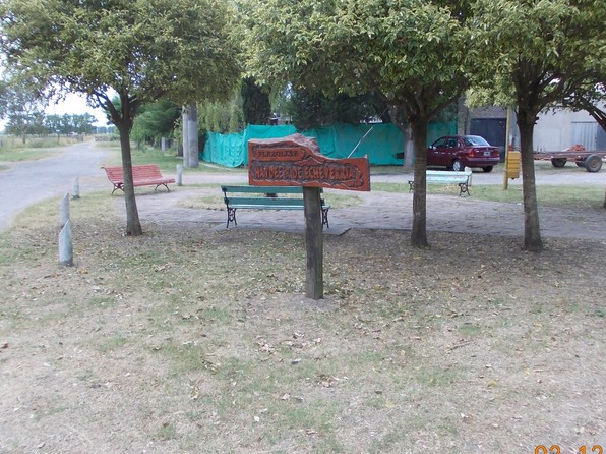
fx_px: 630
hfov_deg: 51.3
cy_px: 232
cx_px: 324
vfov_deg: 39.6
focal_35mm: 36
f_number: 2.7
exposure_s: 1/500
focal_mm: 4
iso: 80
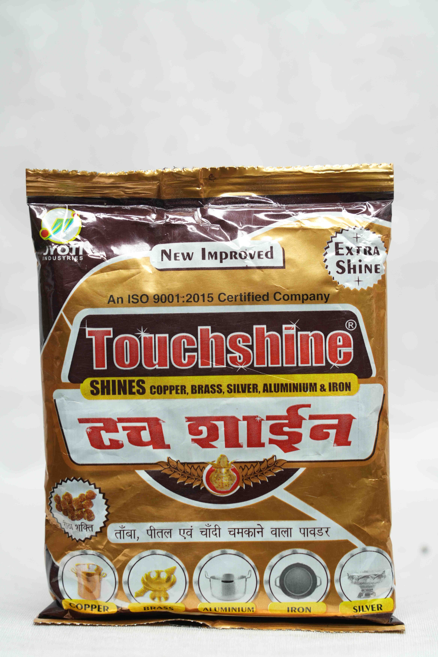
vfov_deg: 19.5
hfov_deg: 13.0
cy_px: 328
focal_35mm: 105
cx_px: 219
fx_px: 1916
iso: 400
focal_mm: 105
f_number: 5.6
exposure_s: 1/60
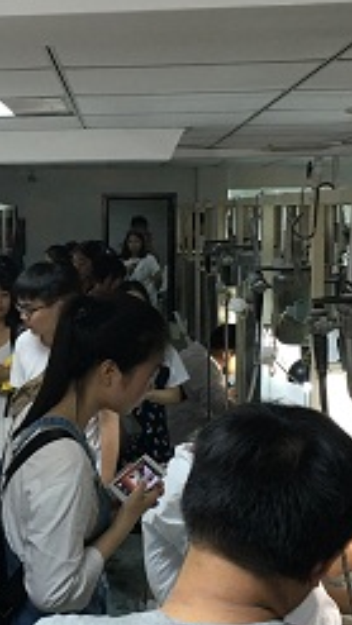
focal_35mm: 64
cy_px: 302
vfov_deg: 32.8
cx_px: 20
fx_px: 1062
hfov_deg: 18.4
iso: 64
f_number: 2.2
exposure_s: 1/17
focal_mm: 4.15
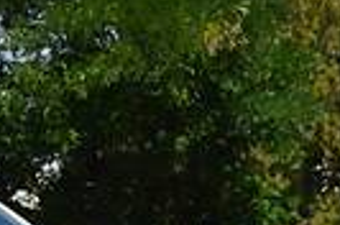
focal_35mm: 406
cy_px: 404
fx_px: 3825
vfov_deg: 3.3
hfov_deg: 5.0
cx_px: -424
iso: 100
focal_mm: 45
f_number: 10
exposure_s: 1/400
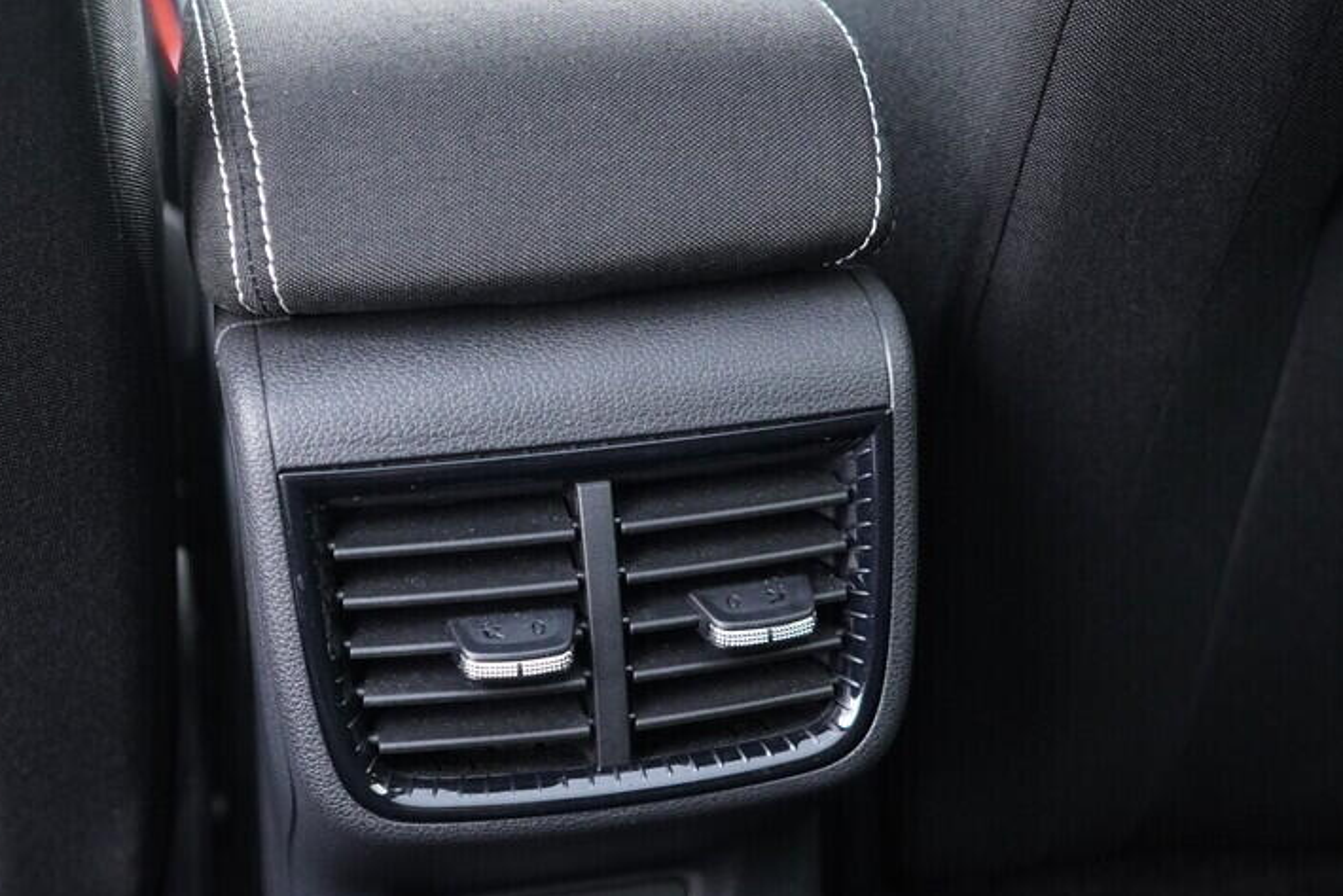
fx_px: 1940
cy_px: 569
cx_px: 517
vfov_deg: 25.9
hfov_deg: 38.0
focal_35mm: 52
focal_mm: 24
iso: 1600
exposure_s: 1/40
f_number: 2.8
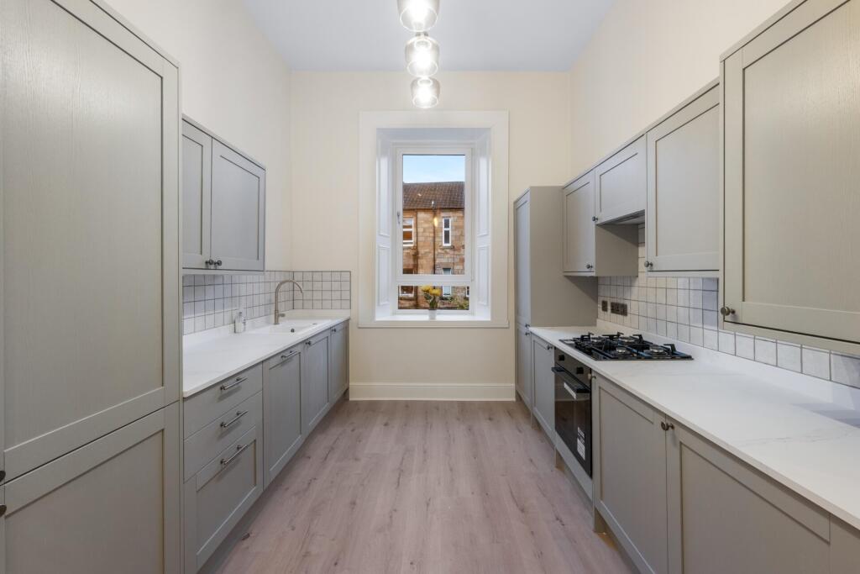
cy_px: 287
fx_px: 334
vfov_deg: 81.2
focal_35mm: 14
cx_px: 430
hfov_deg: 104.2
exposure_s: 1/2.5
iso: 640
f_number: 8
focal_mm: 14
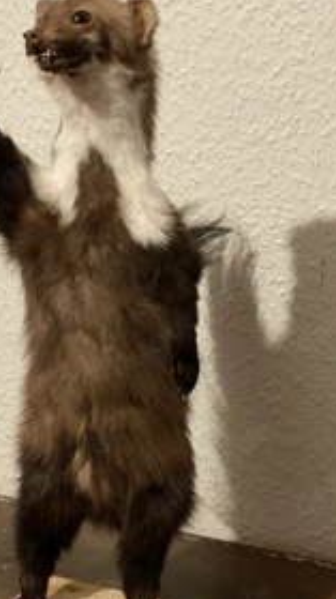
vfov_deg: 26.2
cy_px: 338
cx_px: 139
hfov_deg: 14.9
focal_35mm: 81
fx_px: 1286
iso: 400
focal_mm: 6
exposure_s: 1/20
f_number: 2
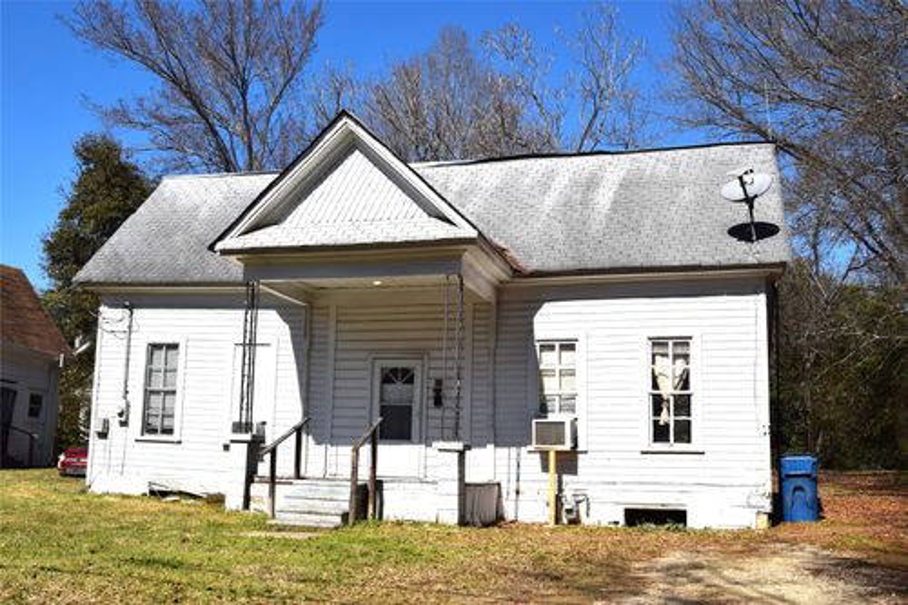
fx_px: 908
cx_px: 454
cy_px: 302
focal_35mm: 36
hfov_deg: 53.1
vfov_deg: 36.8
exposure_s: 1/500
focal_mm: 24
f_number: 11
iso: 200
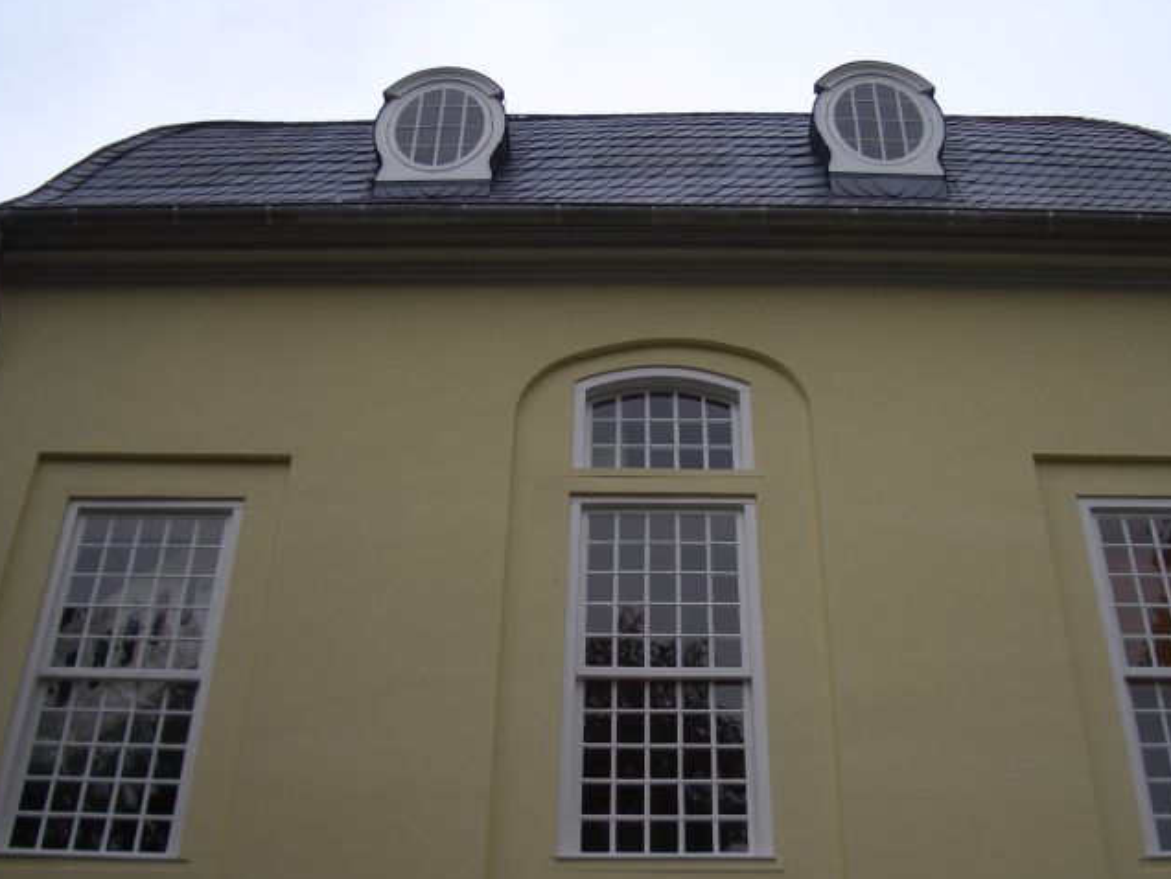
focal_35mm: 44
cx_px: 652
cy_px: 512
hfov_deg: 42.9
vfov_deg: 32.8
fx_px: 1488
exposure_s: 1/400
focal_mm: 5.8
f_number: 2.6
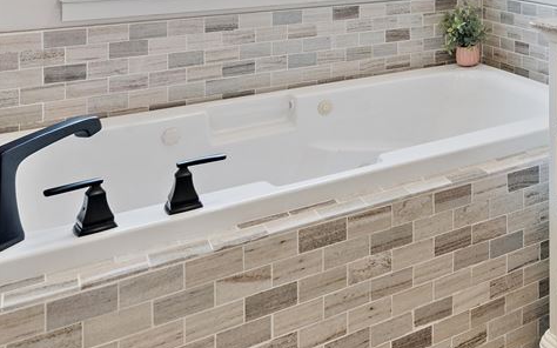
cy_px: -105
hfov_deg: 39.0
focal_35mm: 44
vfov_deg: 25.2
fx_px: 668
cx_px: 581
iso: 400
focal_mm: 16
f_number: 10
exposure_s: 1/10
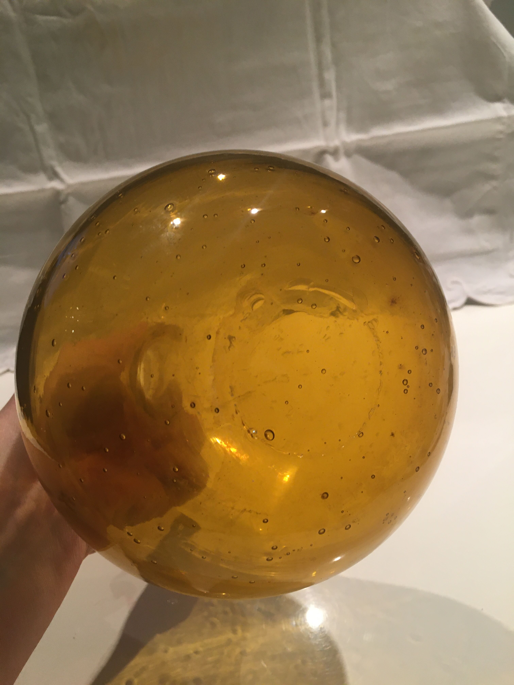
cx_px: 257
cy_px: 342
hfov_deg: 48.2
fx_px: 574
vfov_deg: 61.7
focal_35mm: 29
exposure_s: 1/33
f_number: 2.2
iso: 125
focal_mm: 4.15
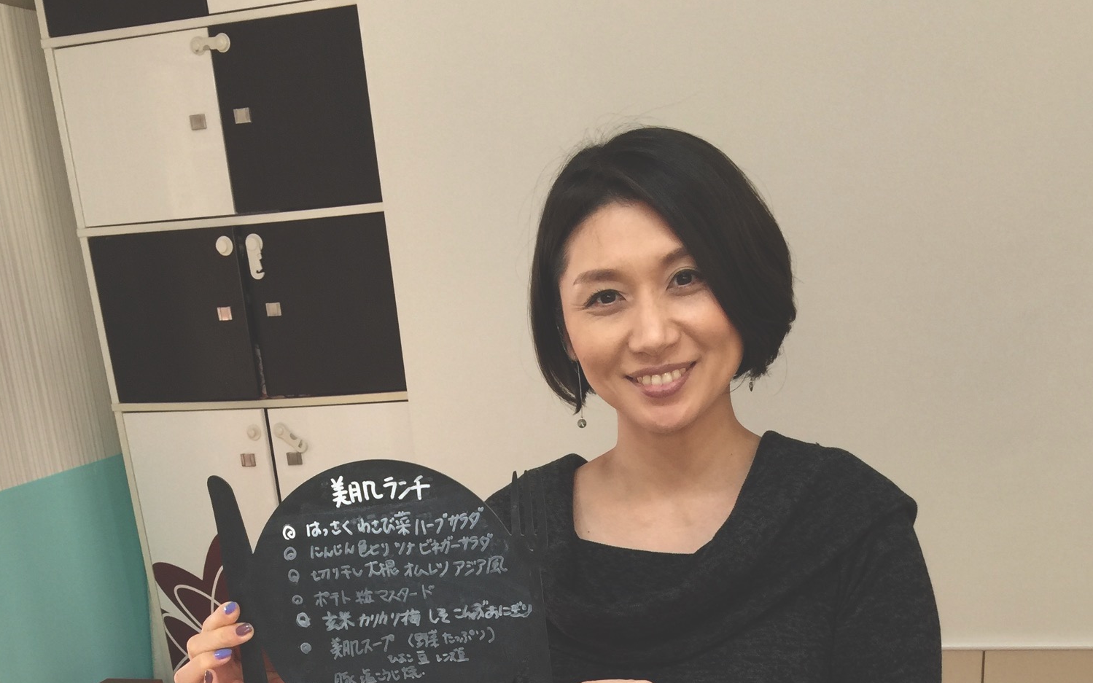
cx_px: 558
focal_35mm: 42
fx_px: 1251
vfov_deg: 28.2
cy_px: 720
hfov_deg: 47.2
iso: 32
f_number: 2.2
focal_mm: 4.15
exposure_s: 1/15
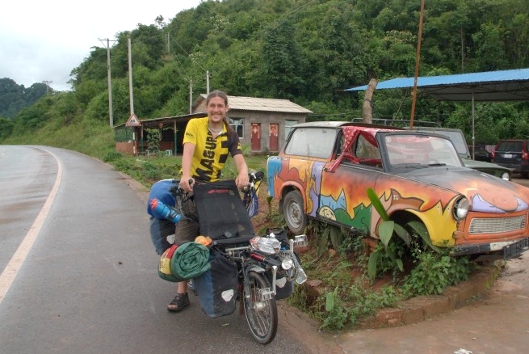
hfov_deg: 56.9
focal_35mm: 33
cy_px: 175
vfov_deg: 40.0
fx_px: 485
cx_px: 310
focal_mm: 18
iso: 800
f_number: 9.5
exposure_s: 1/350
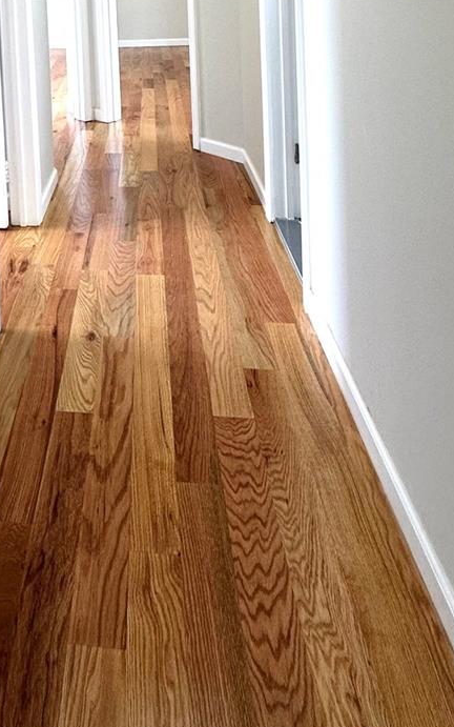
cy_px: -32
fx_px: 653
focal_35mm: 33
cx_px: 41
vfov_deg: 46.5
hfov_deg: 35.9
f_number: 2.2
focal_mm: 2.22
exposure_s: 1/120
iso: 100
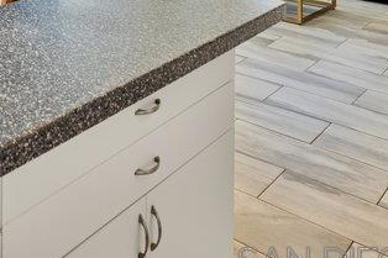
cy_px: -124
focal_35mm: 51
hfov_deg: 32.0
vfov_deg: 22.1
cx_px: -84
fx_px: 549
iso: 100
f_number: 5.6
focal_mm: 16
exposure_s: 1/125
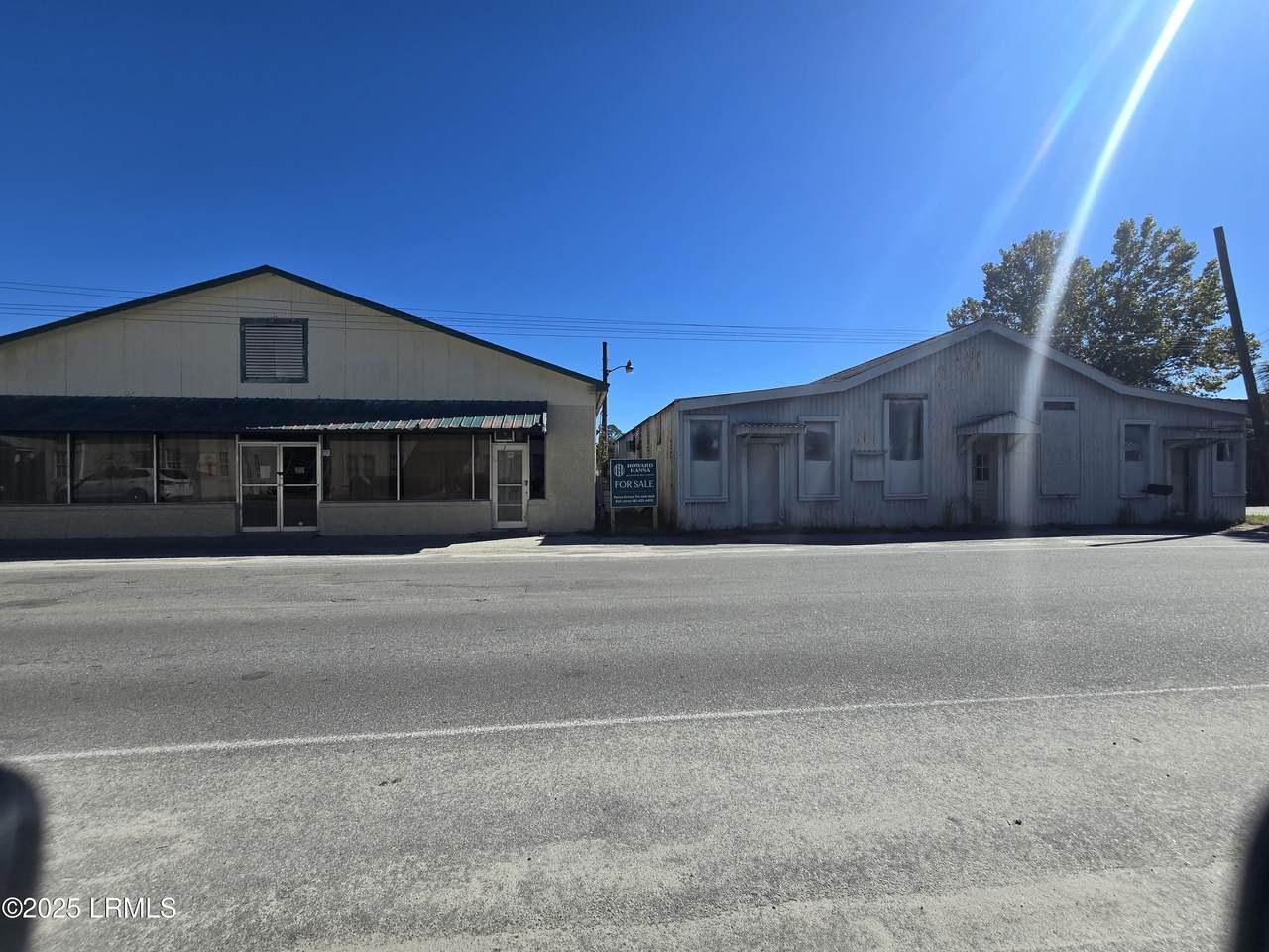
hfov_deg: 106.2
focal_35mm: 13
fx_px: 477
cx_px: 634
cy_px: 476
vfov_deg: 89.9
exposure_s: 1/2977
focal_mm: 2.2
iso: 50
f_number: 2.2
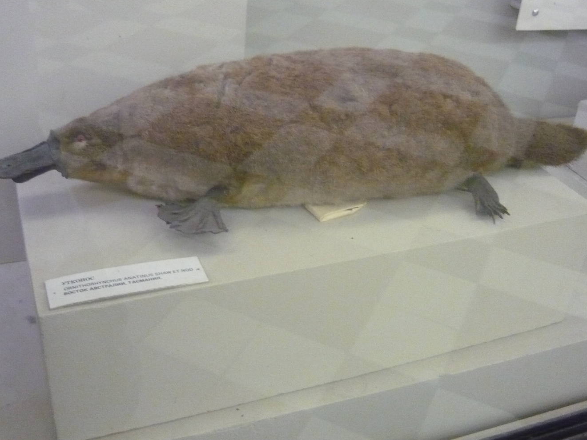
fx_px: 678
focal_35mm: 40
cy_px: 187
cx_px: 277
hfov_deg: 46.8
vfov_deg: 35.9
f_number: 2.8
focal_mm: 5.5
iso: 800
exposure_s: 1/20
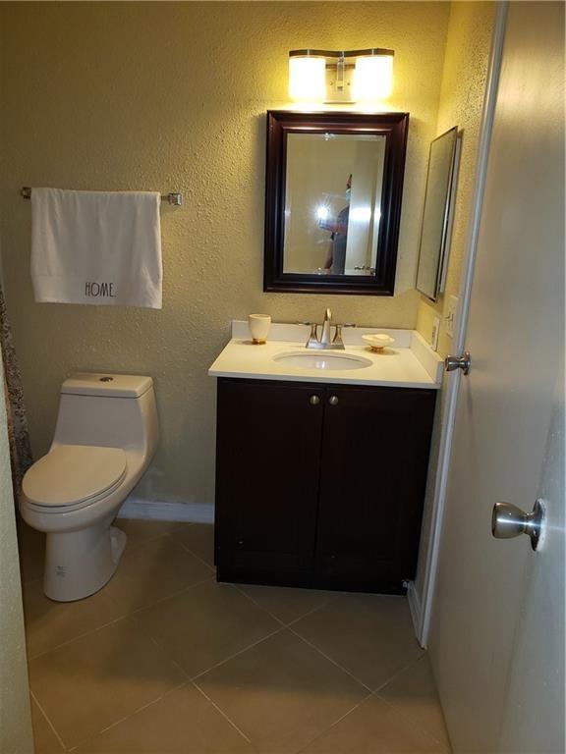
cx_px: 283
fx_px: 567
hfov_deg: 53.1
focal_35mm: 26
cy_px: 377
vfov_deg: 67.3
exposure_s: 1/24
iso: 100
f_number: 2.4
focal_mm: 4.3
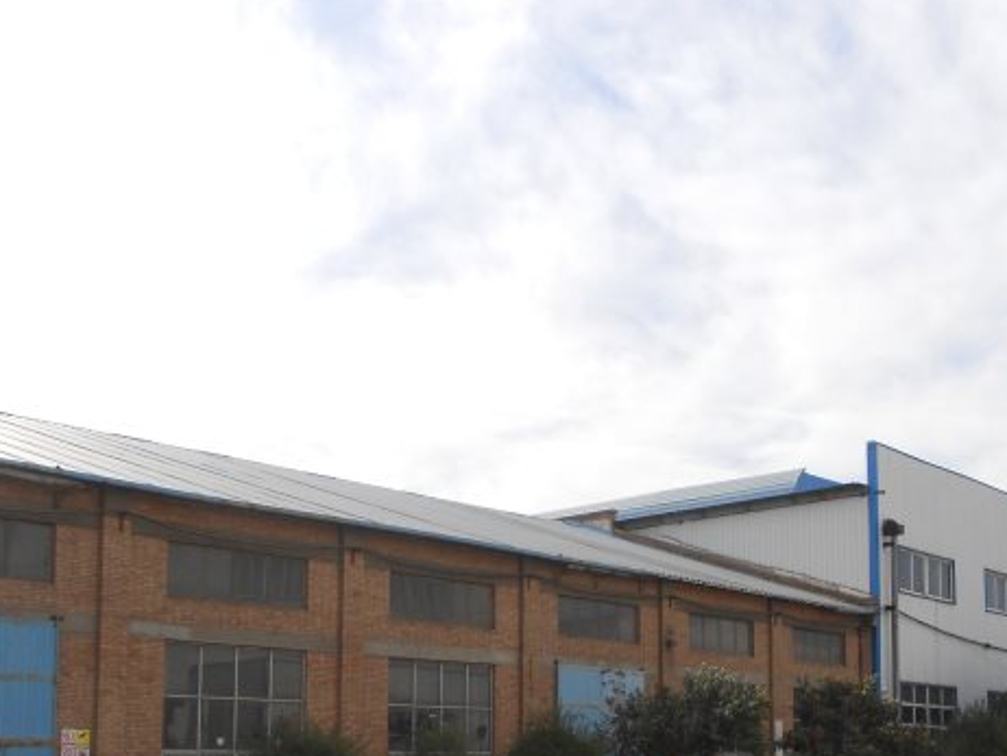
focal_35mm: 45
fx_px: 1310
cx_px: 684
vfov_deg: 31.1
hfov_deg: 41.4
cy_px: 638
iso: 80
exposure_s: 1/800
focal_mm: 4.6
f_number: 3.2
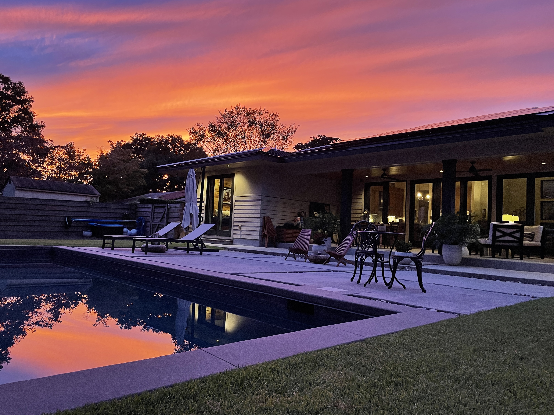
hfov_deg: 67.3
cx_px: 277
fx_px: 416
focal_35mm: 26
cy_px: 208
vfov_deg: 53.1
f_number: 1.6
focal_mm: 4.2
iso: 160
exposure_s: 1/60
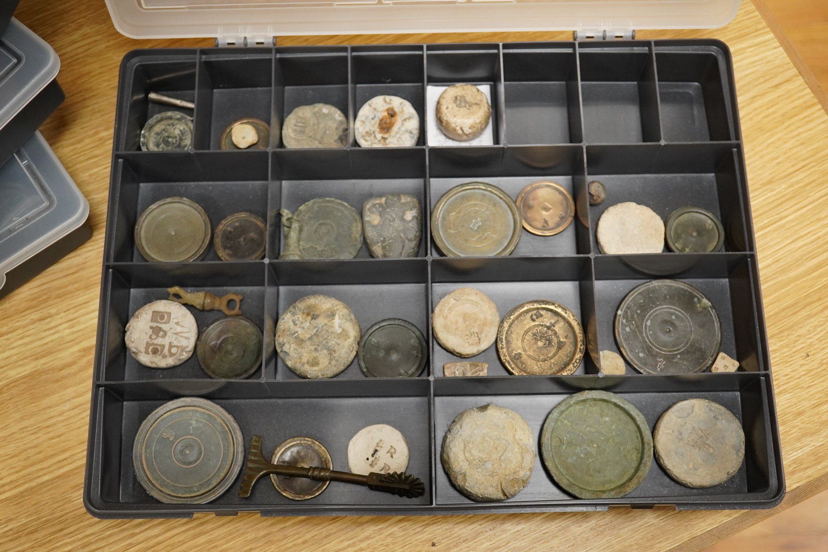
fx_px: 1035
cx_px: 414
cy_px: 276
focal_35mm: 45
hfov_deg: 43.6
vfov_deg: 29.9
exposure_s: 1/200
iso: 2500
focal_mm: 30
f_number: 6.3
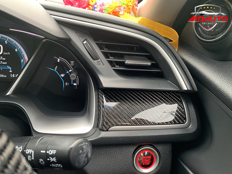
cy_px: 87
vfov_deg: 53.1
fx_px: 174
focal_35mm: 26
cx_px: 116
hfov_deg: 67.3
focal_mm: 4.25
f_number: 1.8
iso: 100
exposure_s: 1/60
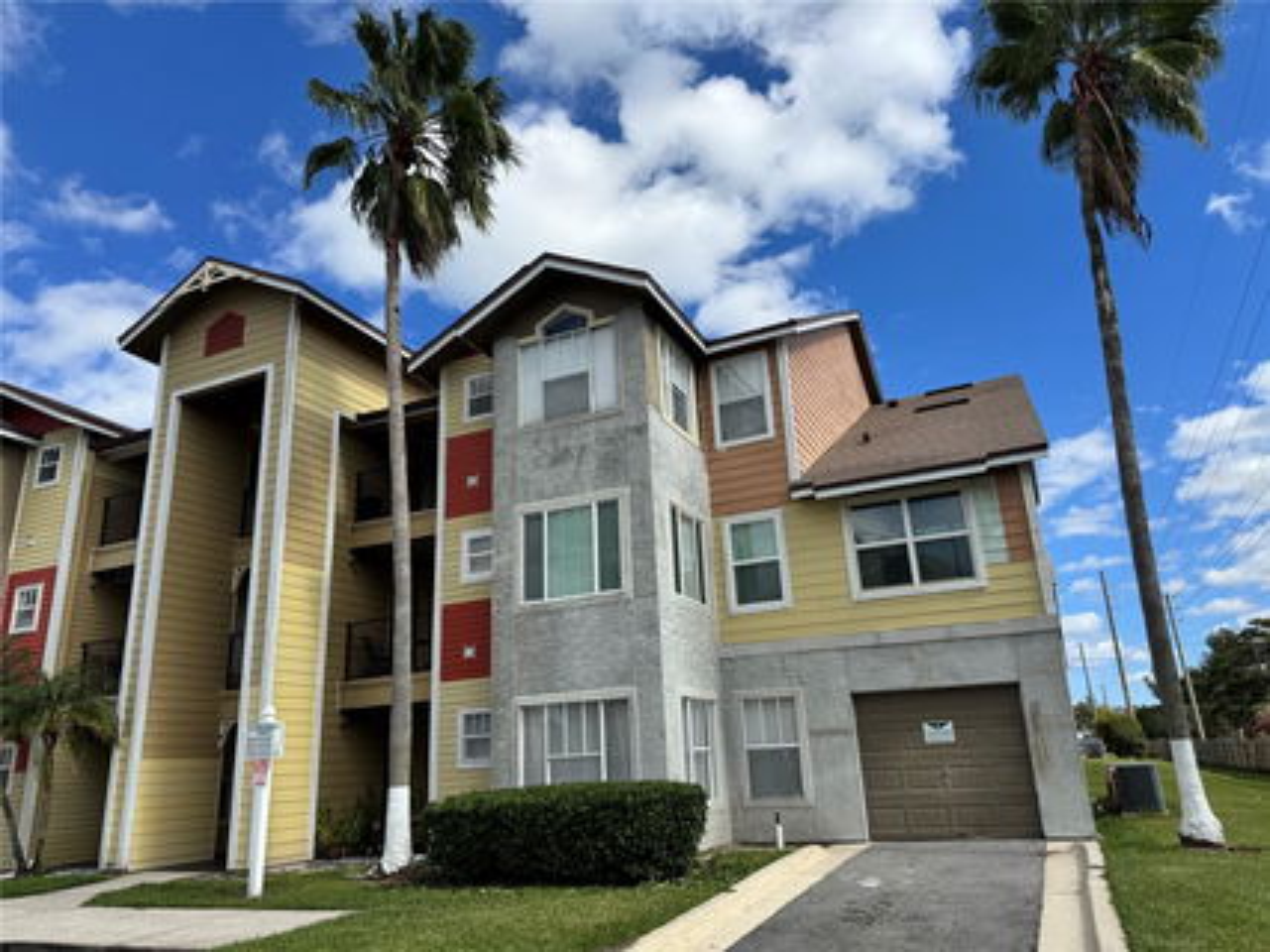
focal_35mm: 24
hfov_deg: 71.6
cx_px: 635
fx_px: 880
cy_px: 476
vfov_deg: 56.8
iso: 80
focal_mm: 6.76
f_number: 1.78
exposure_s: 1/4950
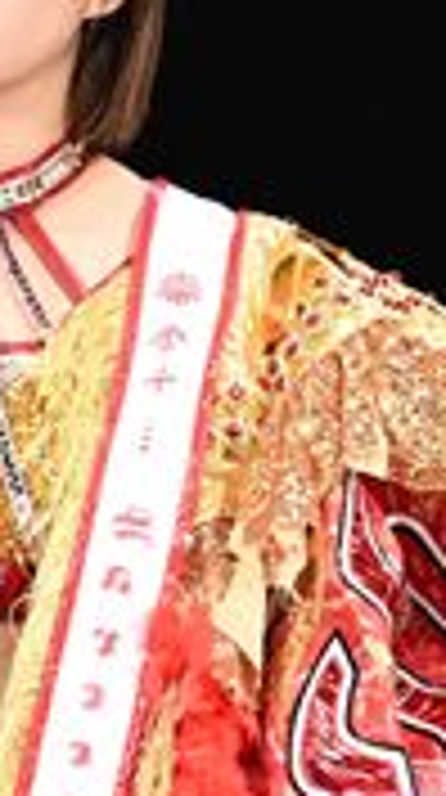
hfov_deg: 4.0
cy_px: 967
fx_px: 6313
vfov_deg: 7.2
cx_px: 1032
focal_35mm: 299
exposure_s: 1/640
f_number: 4
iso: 1250
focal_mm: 42
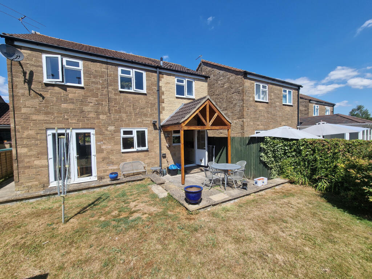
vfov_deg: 89.9
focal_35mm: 13
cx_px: 186
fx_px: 140
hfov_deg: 106.2
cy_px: 140
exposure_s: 1/2104
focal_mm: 2.2
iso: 50
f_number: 2.2
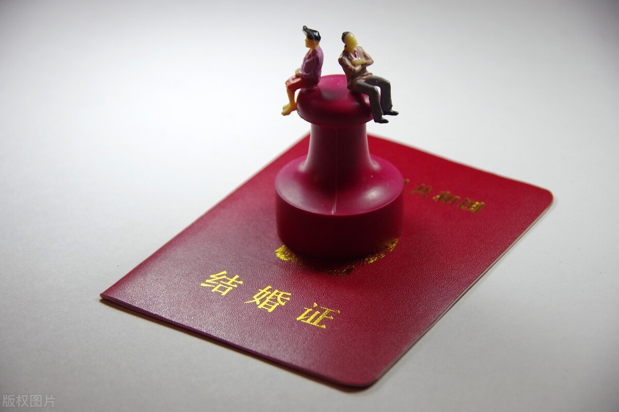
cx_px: 310
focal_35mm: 102
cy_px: 206
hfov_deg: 20.0
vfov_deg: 13.4
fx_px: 1753
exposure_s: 1/160
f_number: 5.6
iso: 800
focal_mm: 68
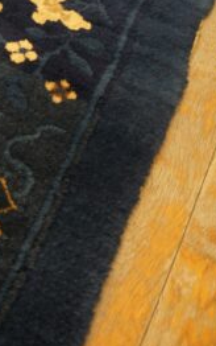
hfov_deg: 17.0
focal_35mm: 63
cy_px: 89
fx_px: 593
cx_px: -171
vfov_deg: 31.9
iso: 1250
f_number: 4
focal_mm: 18
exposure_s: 1/60
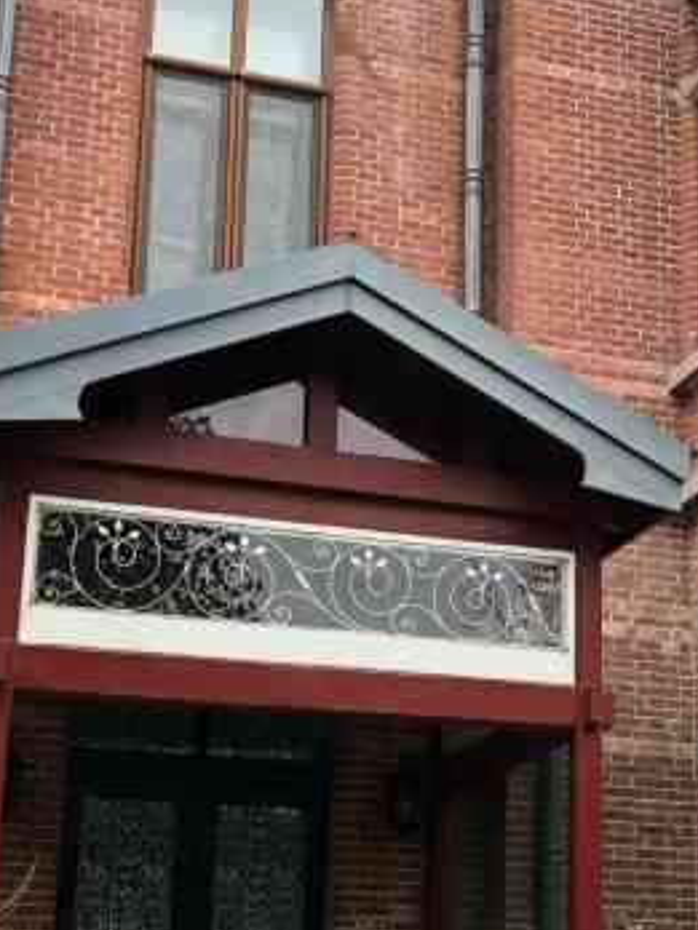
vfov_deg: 25.9
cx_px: 607
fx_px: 2016
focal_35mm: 75
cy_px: 552
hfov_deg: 19.3
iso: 32
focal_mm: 4
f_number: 1.8
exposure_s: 1/120
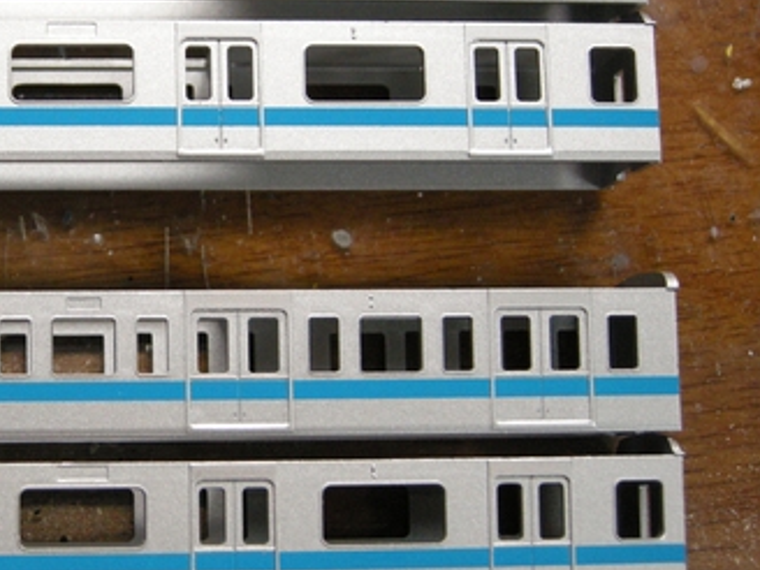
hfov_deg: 22.3
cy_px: 239
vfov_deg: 17.2
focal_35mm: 86
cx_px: 90
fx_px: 1888
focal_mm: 10.1
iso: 248
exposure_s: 1/60.1
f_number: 3.1
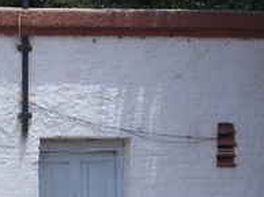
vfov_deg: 3.3
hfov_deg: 4.4
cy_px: 232
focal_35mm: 447
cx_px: 35
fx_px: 3405
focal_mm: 16
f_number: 5.8
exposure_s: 1/320
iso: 80
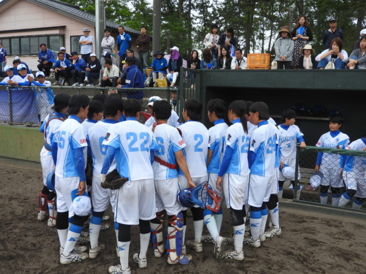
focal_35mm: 33
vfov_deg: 42.9
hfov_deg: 55.4
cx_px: 183
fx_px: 349
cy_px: 137
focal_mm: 5.9
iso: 100
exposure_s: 1/400
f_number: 3.6
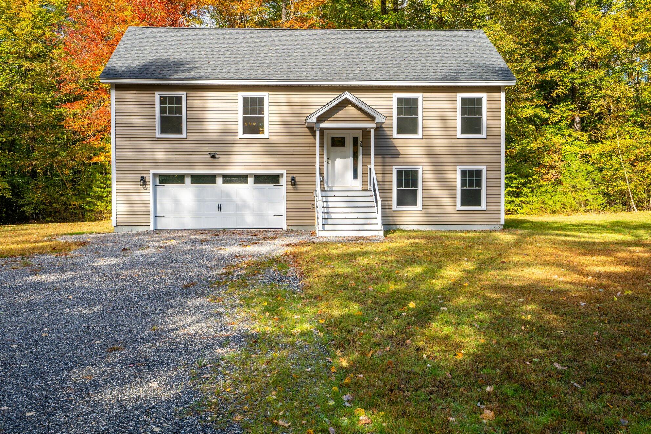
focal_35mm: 36
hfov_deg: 53.1
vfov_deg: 36.9
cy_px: 214
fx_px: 651
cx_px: 320
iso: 50
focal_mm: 35
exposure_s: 1/100
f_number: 9
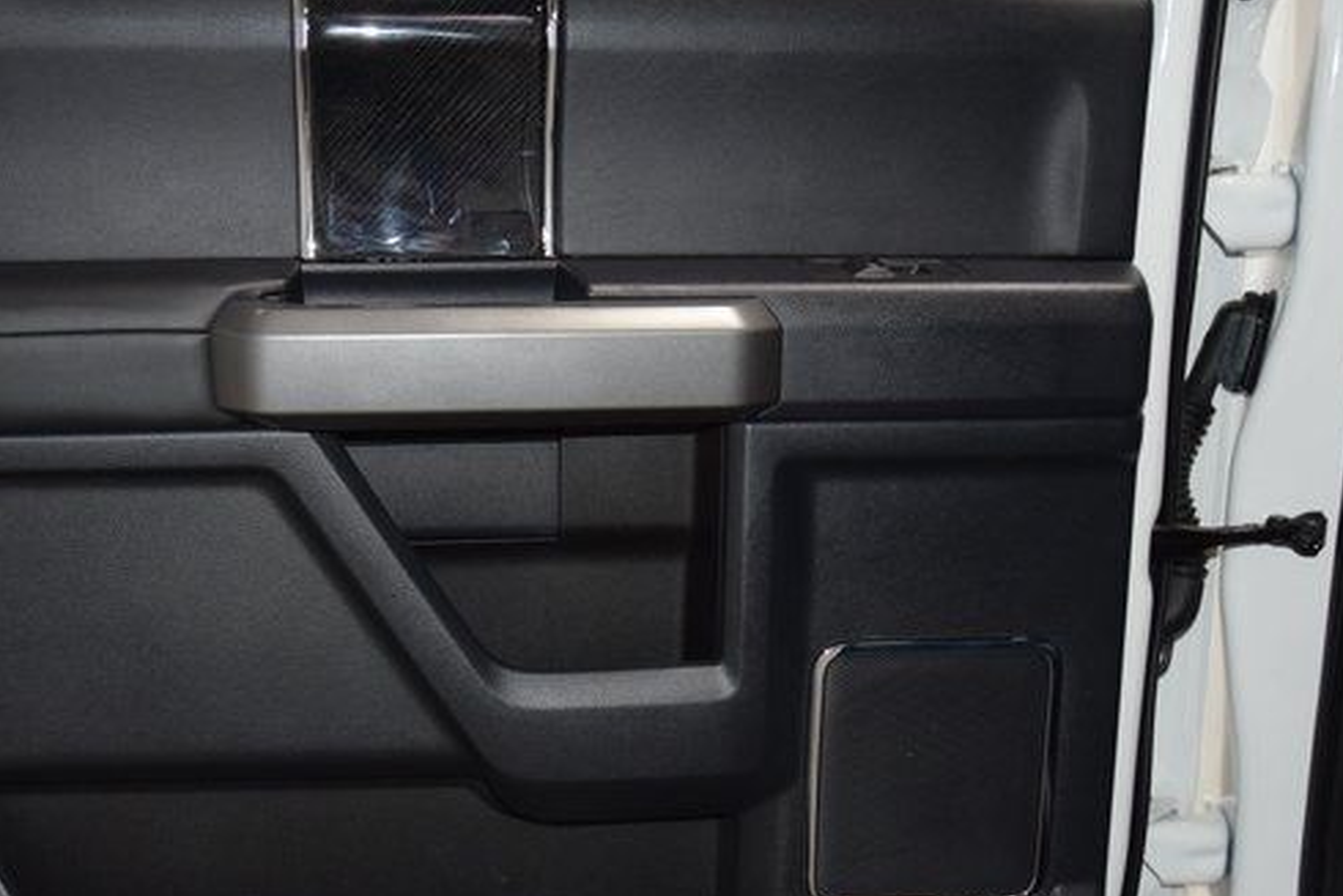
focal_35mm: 47
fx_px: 1754
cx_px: 502
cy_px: 530
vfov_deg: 28.6
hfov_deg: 41.6
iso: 1400
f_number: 3.8
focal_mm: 24
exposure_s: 1/125
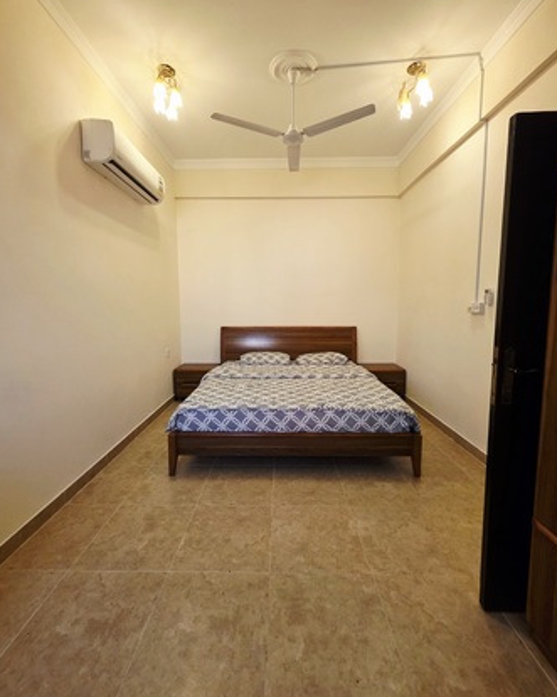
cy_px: 333
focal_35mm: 14
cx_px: 273
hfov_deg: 88.0
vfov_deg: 100.6
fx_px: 289
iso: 250
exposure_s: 1/101
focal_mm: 2.2
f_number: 1.9
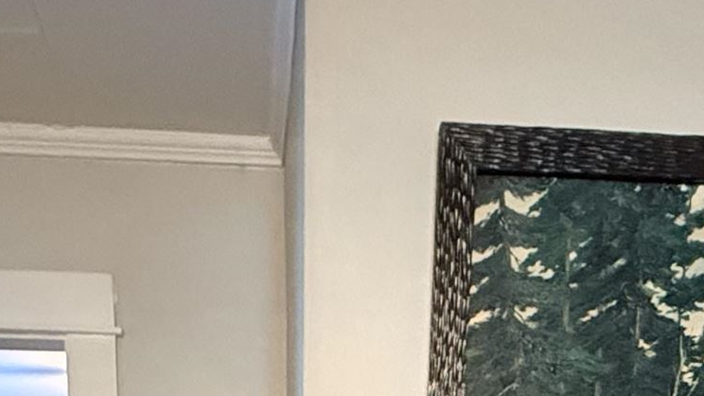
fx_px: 1176
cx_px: 368
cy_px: 945
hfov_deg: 33.3
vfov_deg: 13.7
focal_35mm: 63
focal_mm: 2.22
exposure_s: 1/60
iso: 1000
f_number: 2.2
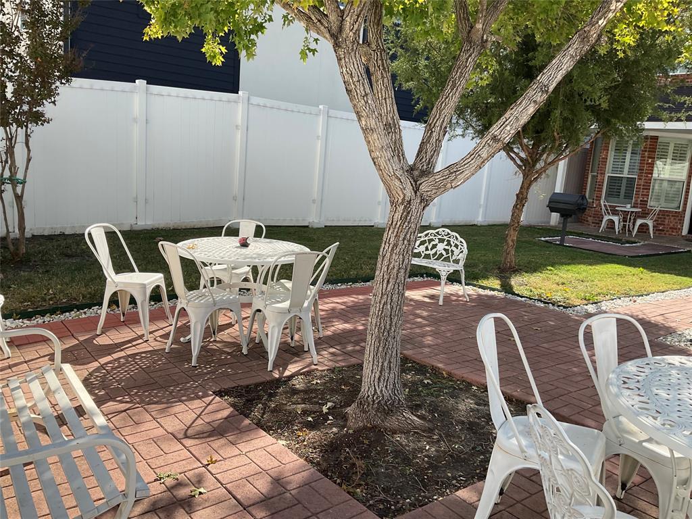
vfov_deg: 48.2
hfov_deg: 61.7
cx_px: 346
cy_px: 260
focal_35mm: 29
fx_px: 580
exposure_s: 1/883
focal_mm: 3
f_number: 1.8
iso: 16
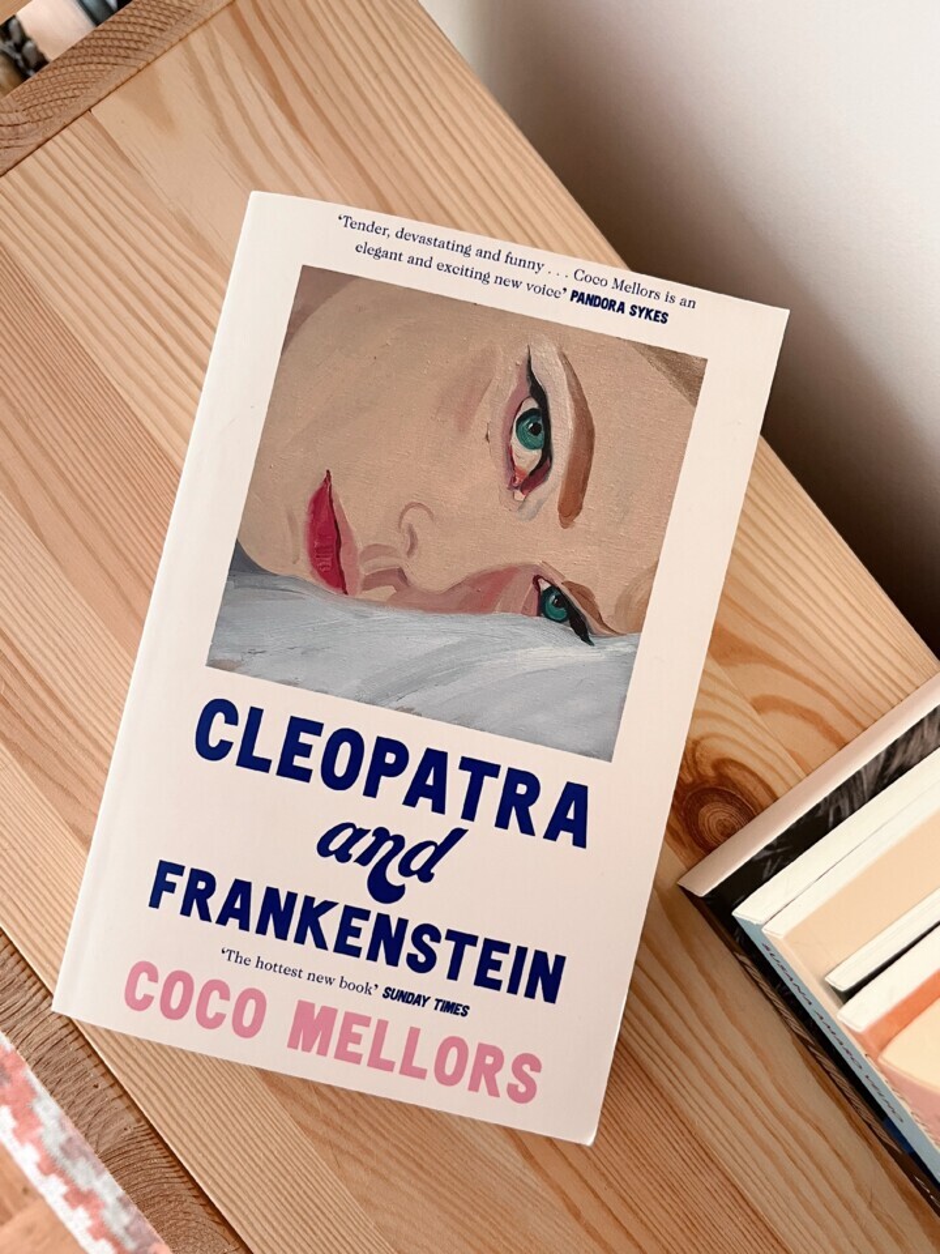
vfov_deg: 67.3
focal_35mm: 26
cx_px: 470
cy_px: 627
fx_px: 941
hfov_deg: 53.1
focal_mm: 5.1
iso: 200
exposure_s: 1/60
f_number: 1.6
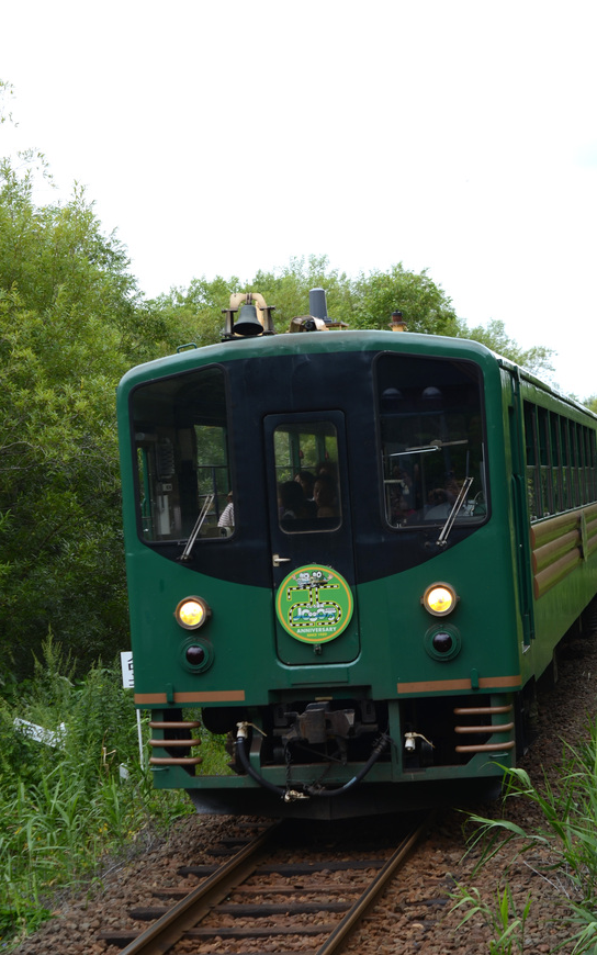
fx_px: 2199
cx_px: 288
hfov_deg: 15.5
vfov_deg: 24.5
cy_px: 479
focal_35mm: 85
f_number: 5.6
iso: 100
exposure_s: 1/125
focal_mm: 55
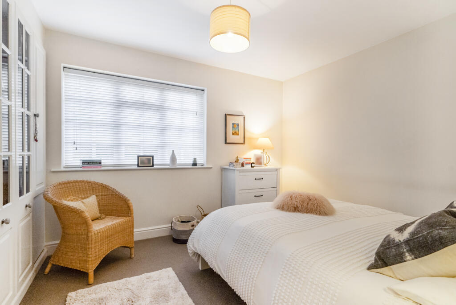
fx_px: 203
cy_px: 152
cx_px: 228
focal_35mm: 16
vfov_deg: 73.8
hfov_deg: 96.7
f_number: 7.1
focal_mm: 16
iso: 800
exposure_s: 1/25
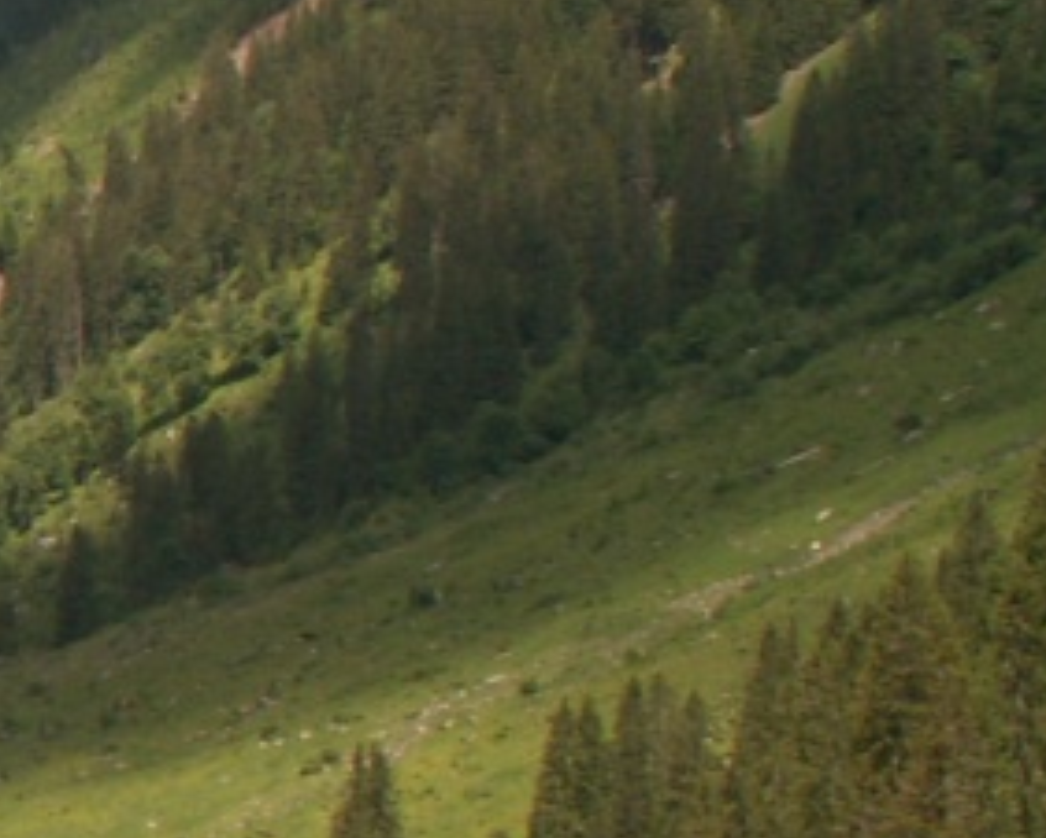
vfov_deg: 12.4
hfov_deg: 13.8
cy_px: 564
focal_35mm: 124
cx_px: -842
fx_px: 3841
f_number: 6.3
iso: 50
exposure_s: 1/160
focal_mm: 5.86
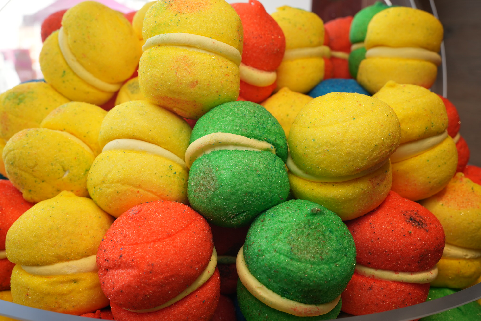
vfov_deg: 37.8
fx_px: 468
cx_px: 240
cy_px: 160
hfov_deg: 54.4
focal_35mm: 35
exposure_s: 1/125
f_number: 9
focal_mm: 35
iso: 400
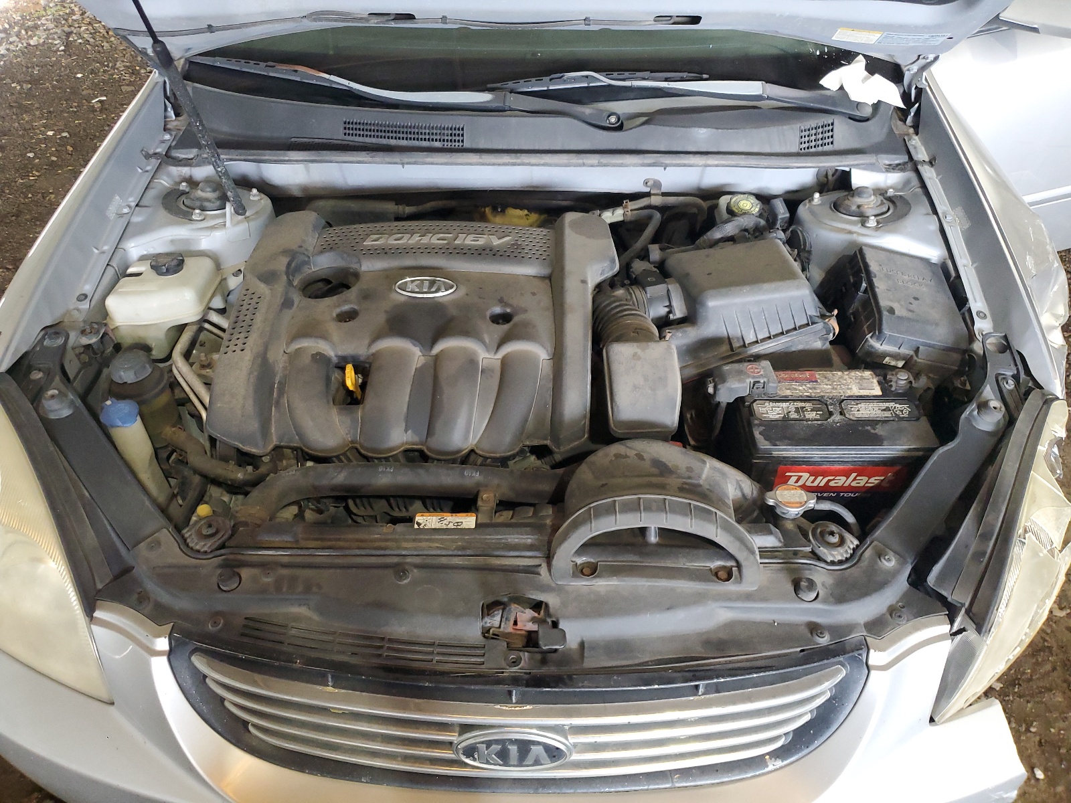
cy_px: 402
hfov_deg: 67.3
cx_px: 536
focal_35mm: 26
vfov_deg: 53.1
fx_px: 804
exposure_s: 1/60.2
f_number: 1.5
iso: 251
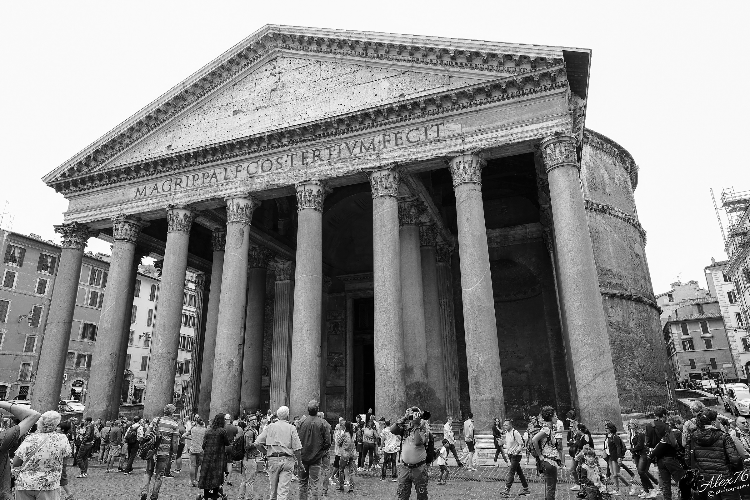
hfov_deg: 81.2
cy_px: 250
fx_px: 437
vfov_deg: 59.5
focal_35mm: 21
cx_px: 375
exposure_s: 1/75
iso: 200
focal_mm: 14
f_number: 8
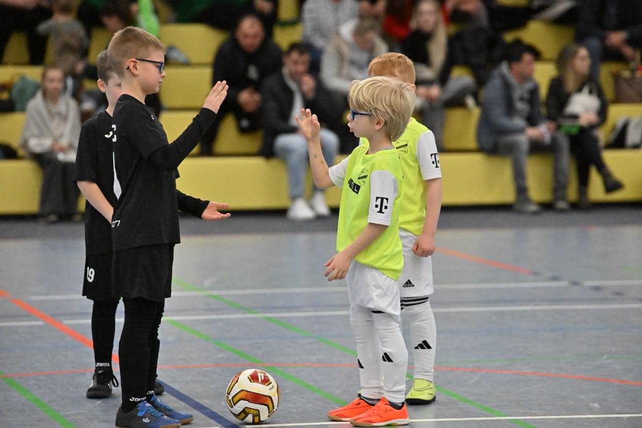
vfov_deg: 7.6
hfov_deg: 11.4
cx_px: 321
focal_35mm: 180
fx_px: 3209
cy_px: 214
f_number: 3.5
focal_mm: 180
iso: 8000
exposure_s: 1/1250
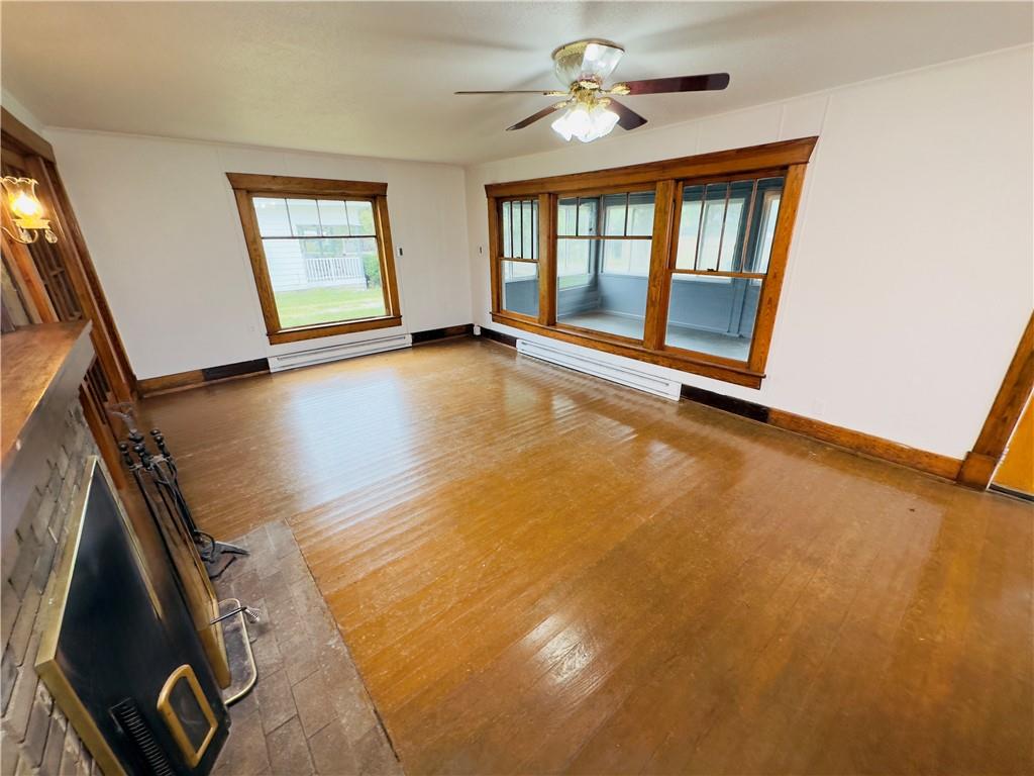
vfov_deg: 85.7
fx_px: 418
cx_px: 517
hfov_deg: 102.1
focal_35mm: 14
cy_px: 388
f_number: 2.2
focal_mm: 2.22
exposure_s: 1/120
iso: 125
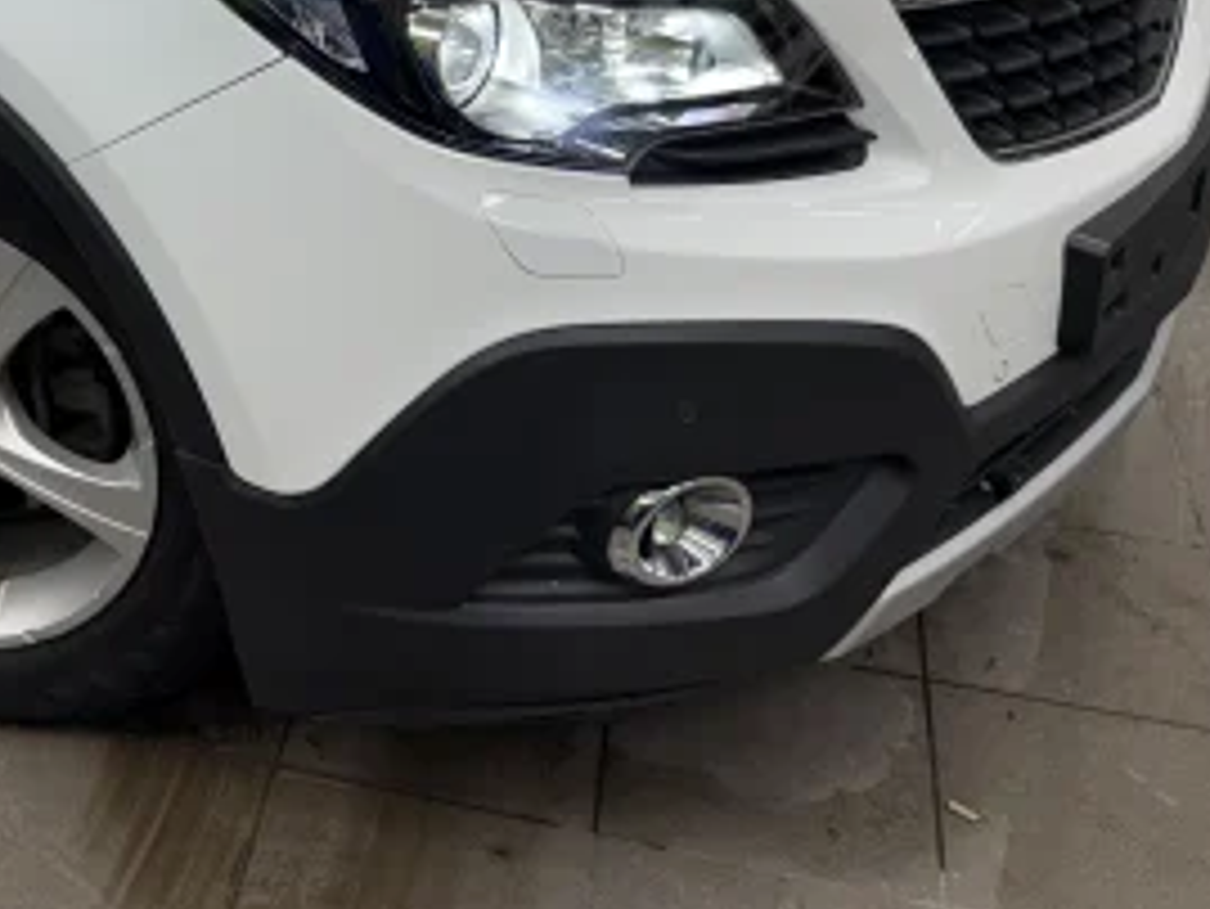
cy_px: -122
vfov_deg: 23.8
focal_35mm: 57
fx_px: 1993
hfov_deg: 31.4
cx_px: 18
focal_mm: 6.76
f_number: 1.78
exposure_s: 1/100
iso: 64
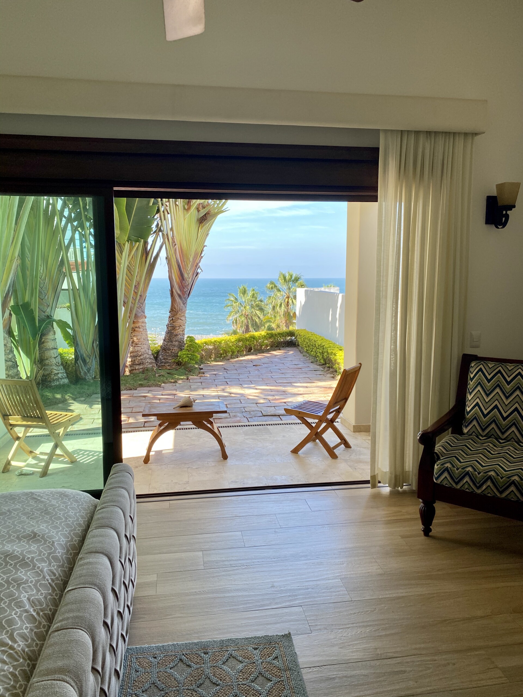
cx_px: 262
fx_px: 524
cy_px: 348
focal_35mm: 26
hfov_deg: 53.1
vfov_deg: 67.3
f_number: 1.8
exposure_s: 1/263
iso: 32
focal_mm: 4.25
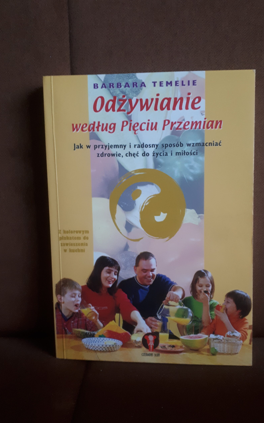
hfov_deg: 43.1
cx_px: 149
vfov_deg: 64.6
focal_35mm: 29
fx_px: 334
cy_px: 213
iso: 250
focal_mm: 3.6
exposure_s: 1/17
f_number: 1.9
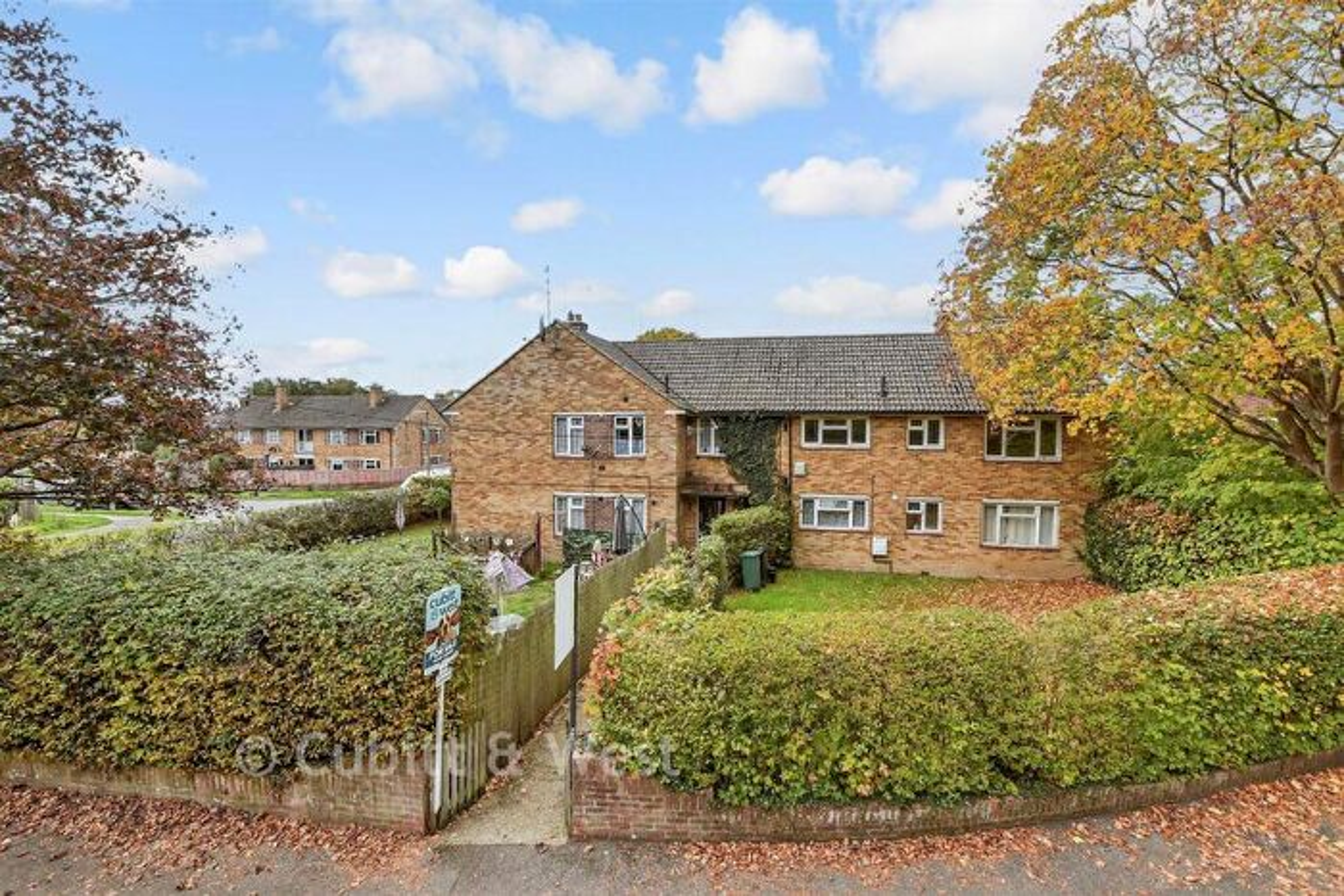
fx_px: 560
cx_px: 672
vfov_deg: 77.4
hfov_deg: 100.4
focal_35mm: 15
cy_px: 448
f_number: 10
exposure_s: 1/60
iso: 160
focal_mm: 10
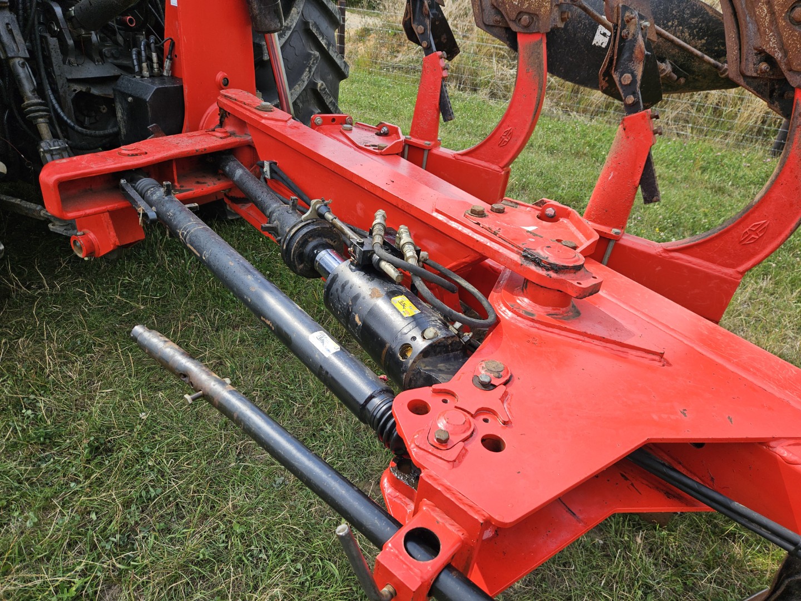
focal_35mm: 23
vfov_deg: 58.9
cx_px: 400
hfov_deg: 73.9
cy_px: 300
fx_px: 532
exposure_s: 1/965
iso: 25
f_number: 1.8
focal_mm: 5.4
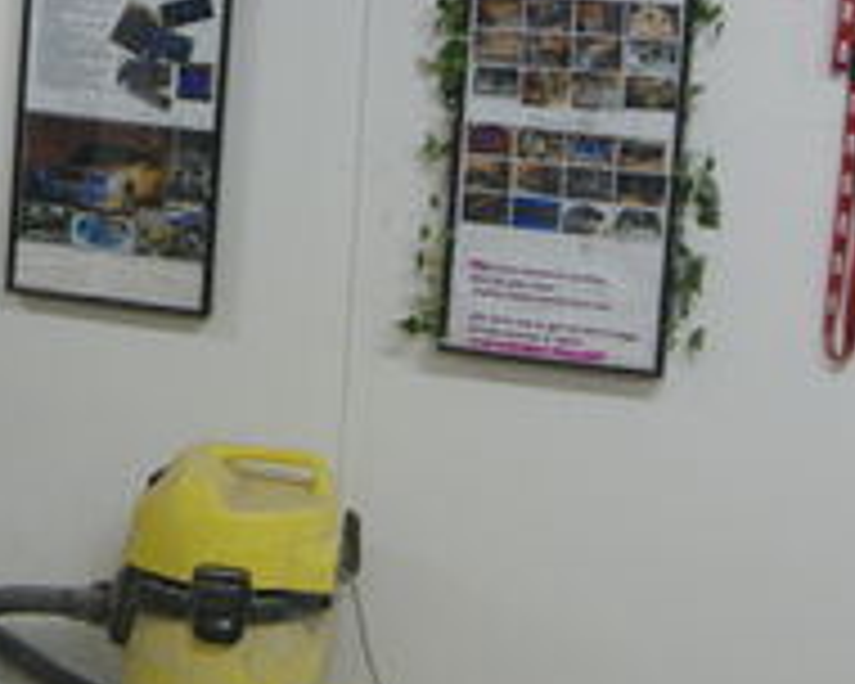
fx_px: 3112
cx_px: -22
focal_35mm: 123
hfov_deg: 15.3
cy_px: -20
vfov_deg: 12.4
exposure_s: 1/10
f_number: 4
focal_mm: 26
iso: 400
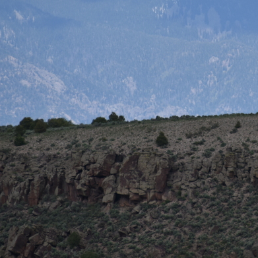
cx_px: 212
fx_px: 7041
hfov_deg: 2.1
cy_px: 81
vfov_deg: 2.1
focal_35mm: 835
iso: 100
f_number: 6.3
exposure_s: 1/640
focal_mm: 300
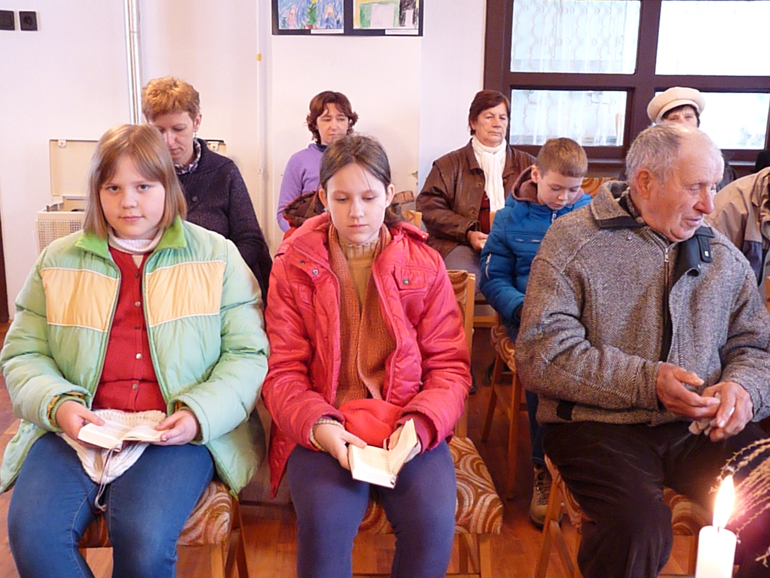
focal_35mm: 42
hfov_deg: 44.8
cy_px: 289
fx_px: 934
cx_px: 385
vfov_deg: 34.3
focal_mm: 7.4
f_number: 3
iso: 1000
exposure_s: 1/30
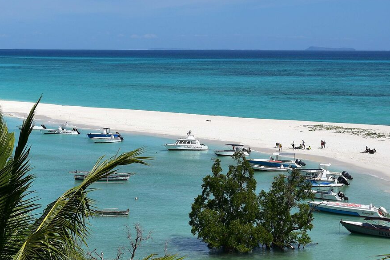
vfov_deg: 13.2
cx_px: 33
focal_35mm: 104
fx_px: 1127
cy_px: 98
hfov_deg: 19.3
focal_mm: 38
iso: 250
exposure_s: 1/500
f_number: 11
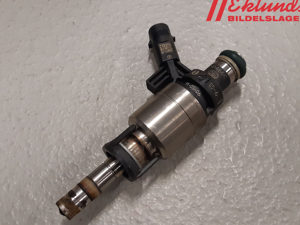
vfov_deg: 48.2
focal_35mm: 29
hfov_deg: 61.6
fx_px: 251
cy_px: 119
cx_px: 139
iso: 125
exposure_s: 1/50
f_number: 1.7
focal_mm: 3.93
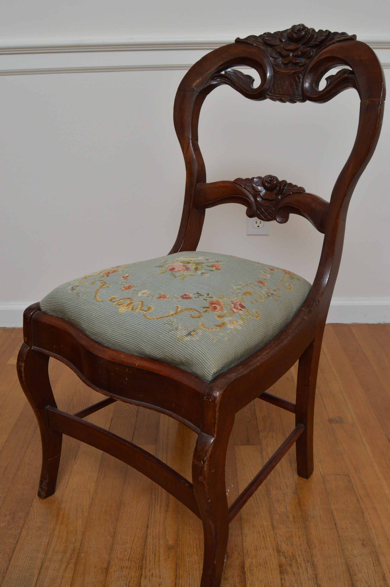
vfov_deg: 57.3
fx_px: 537
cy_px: 294
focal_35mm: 33
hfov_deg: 39.9
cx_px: 195
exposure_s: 1/80
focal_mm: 22
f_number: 8
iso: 800
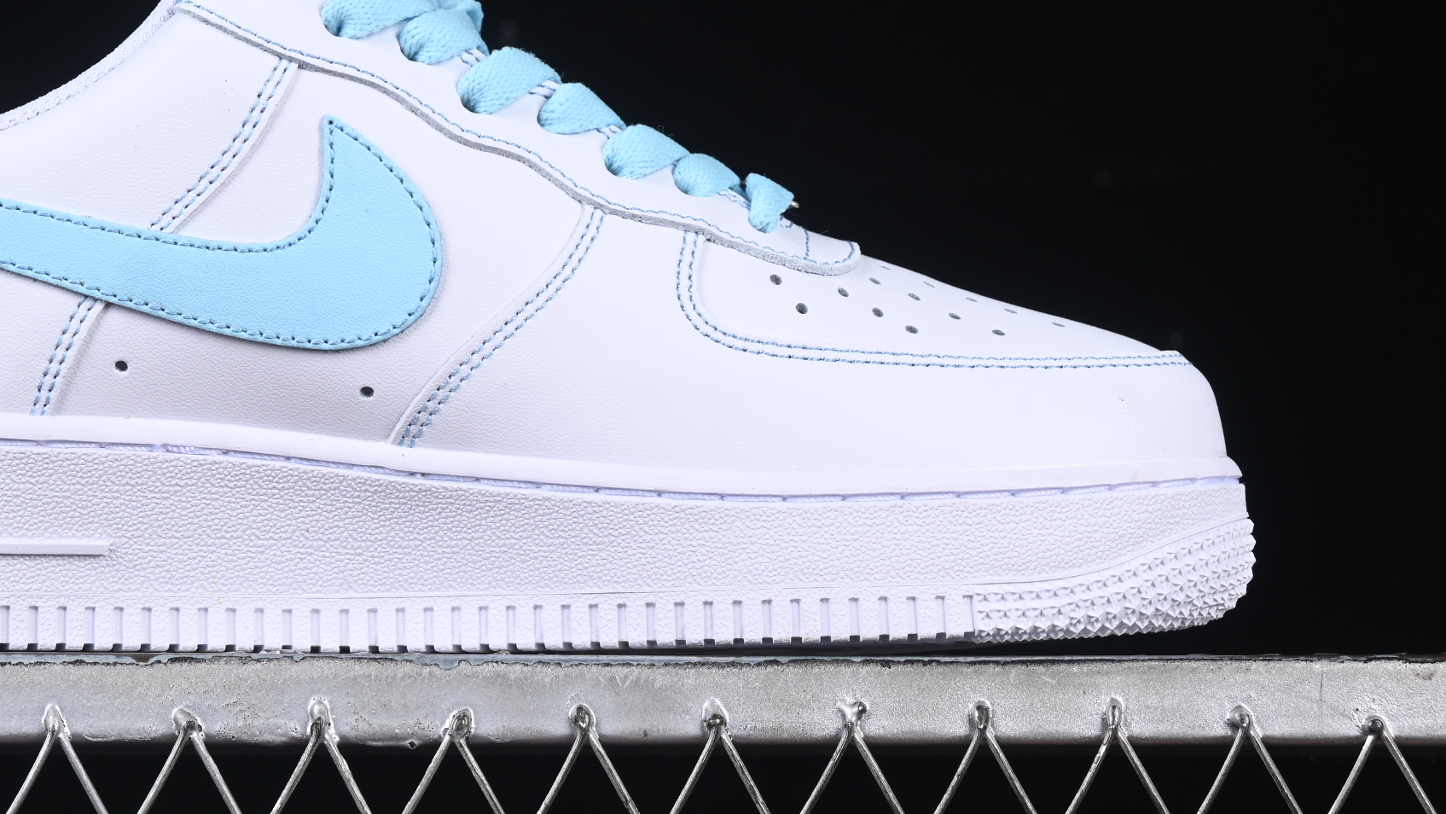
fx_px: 4947
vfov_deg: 9.4
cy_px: 161
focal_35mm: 129
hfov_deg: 16.6
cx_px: 430
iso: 160
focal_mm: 50
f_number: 8
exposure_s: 1/100
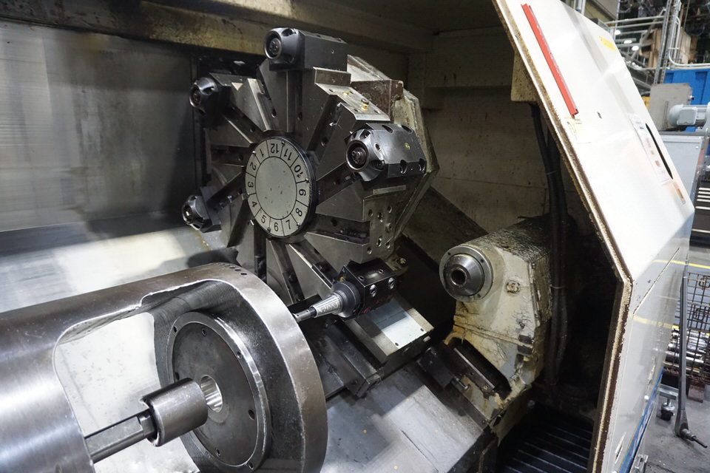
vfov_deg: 53.1
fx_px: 473
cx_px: 355
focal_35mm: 24
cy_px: 236
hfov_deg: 73.7
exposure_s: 1/50
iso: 3200
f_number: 3.5
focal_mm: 16
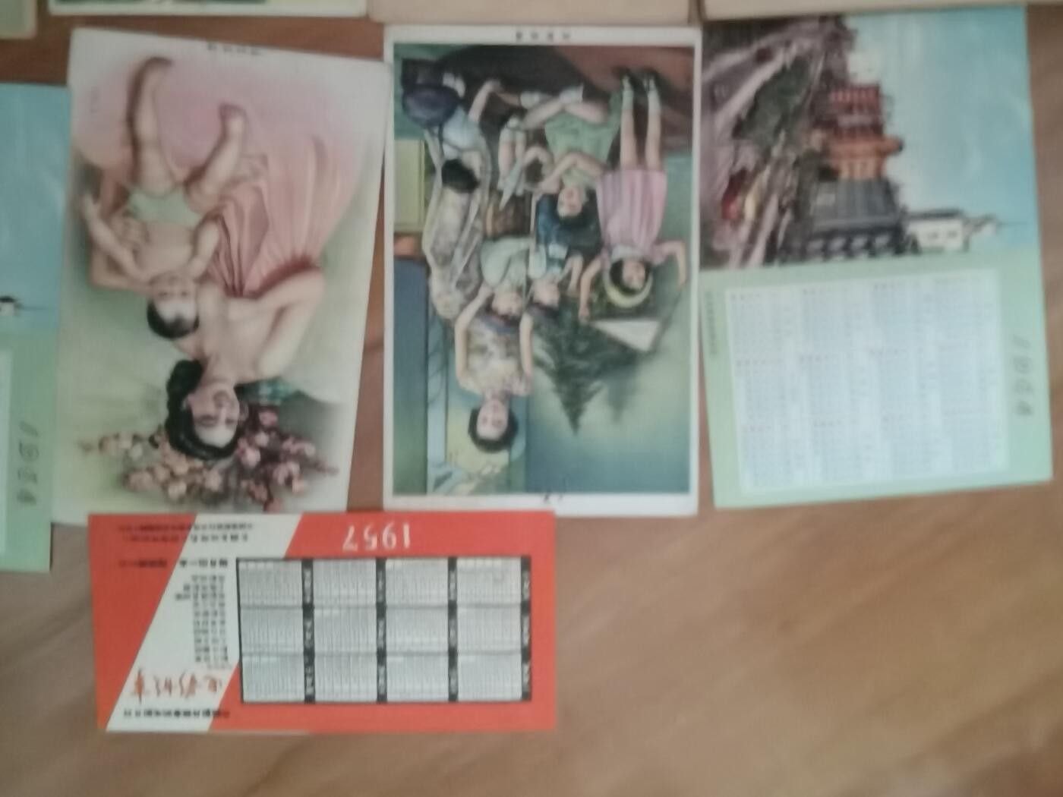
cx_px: 532
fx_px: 829
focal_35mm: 27
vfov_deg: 51.4
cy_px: 398
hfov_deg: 65.3
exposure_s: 1/16.7
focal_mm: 2.26
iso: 3200
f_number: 2.2
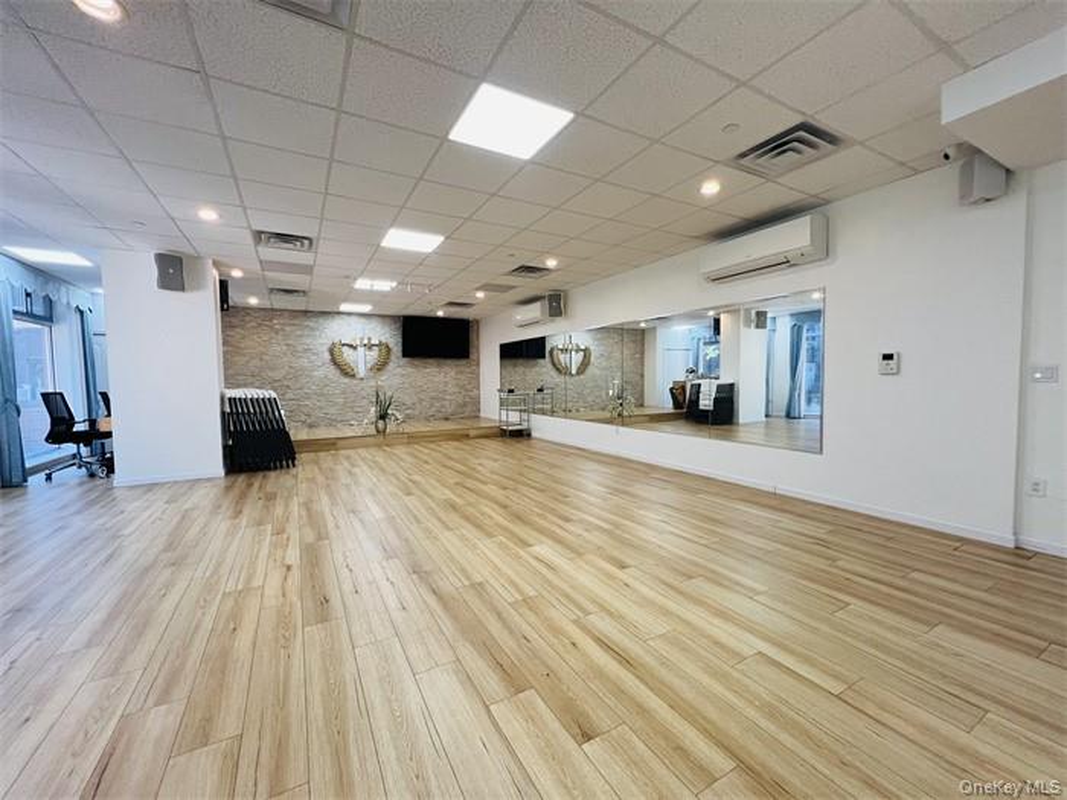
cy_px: 400
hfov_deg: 106.2
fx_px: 401
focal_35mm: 13
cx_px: 534
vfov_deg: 89.9
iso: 125
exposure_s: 1/120
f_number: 1.8
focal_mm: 1.57
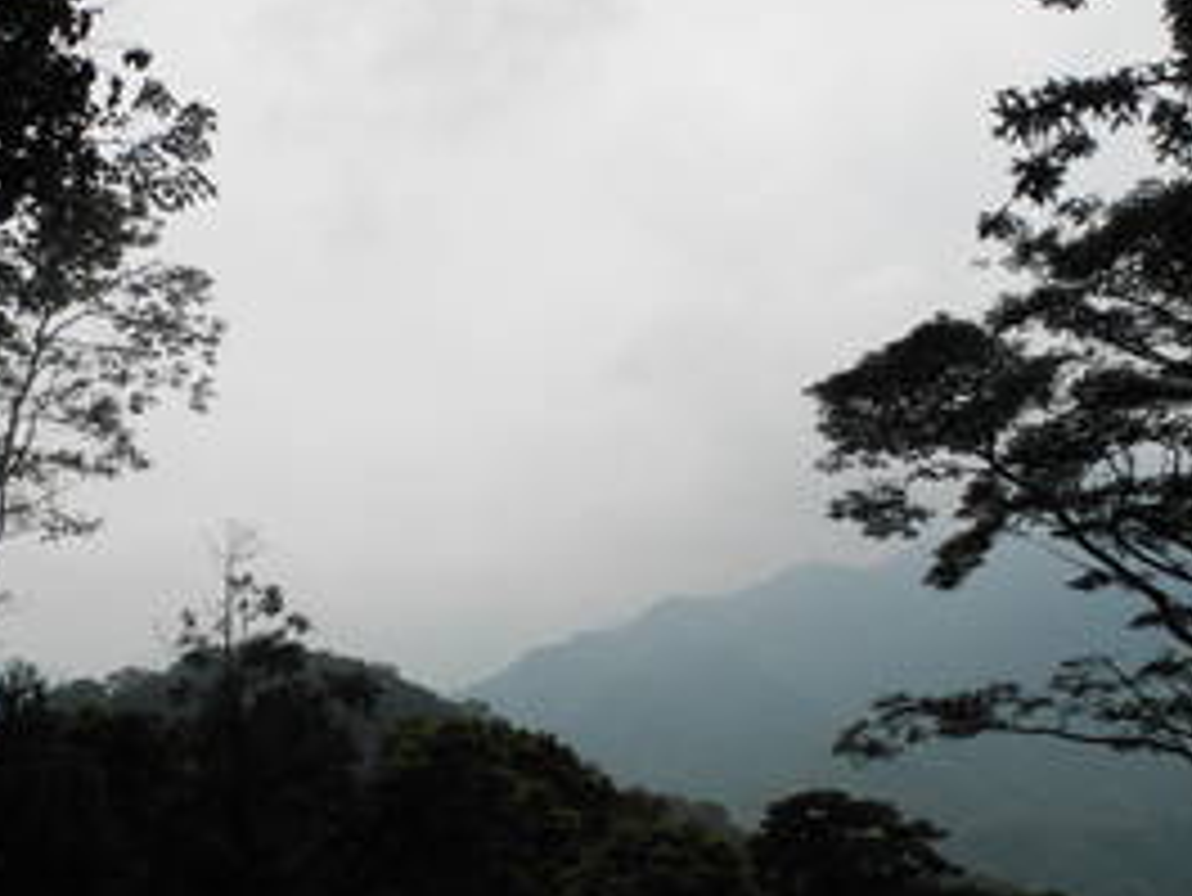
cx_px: 454
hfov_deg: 48.5
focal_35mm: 38
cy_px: 477
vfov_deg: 37.7
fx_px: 1309
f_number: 6.3
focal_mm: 6
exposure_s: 1/1250
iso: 200
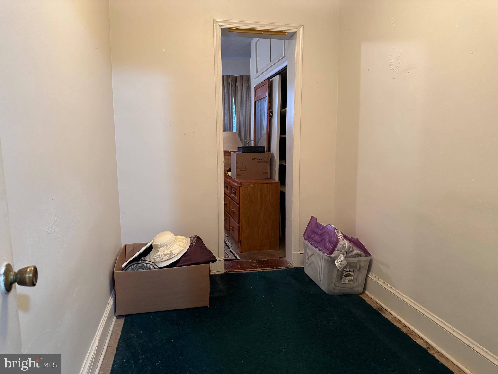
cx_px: 249
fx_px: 345
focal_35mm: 24
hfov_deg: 71.6
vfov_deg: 56.8
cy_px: 187
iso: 500
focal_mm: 6.76
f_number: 1.78
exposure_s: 1/60
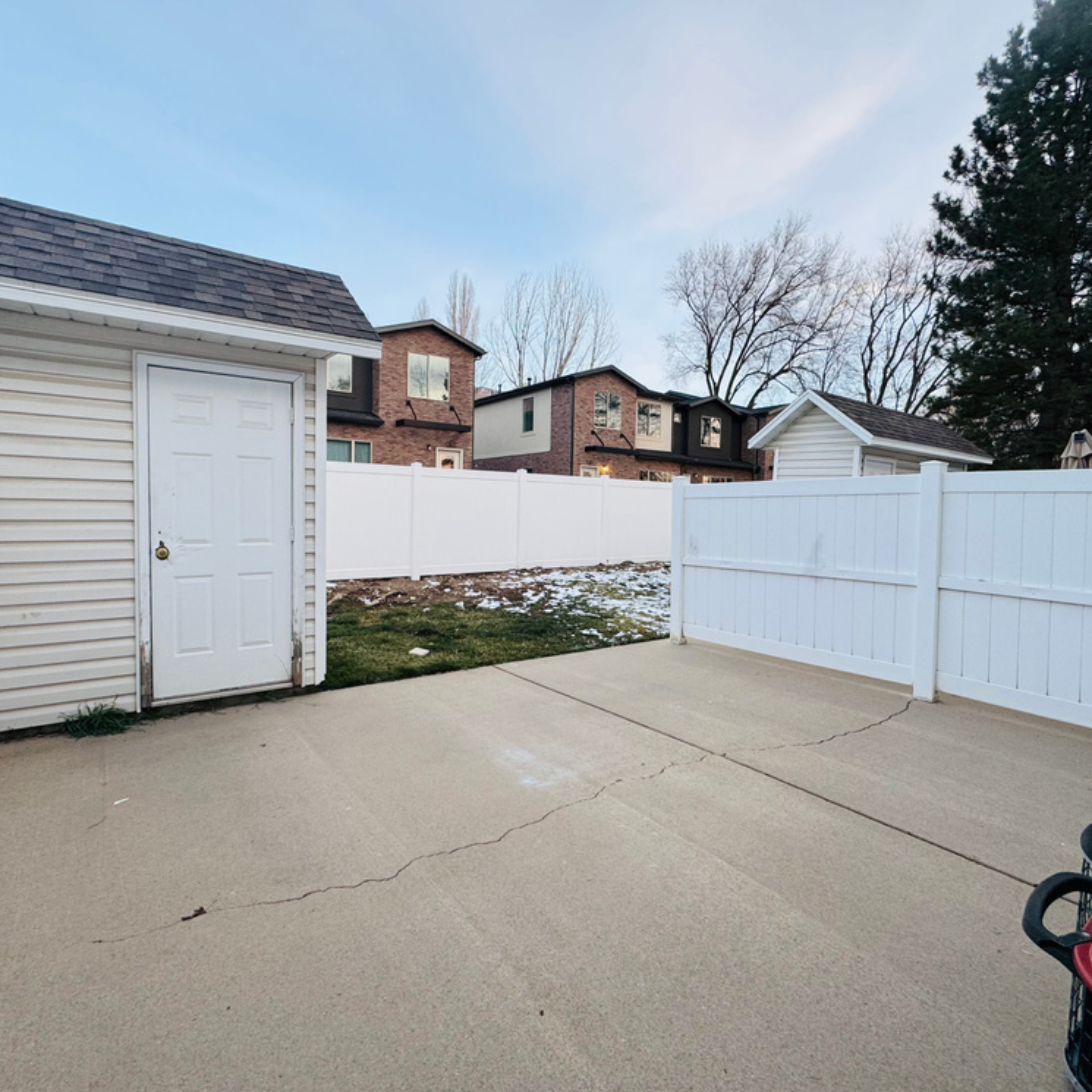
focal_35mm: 17
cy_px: 535
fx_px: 607
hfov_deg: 84.0
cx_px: 539
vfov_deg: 84.0
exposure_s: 1/99
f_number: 2.2
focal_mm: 2.22
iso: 80
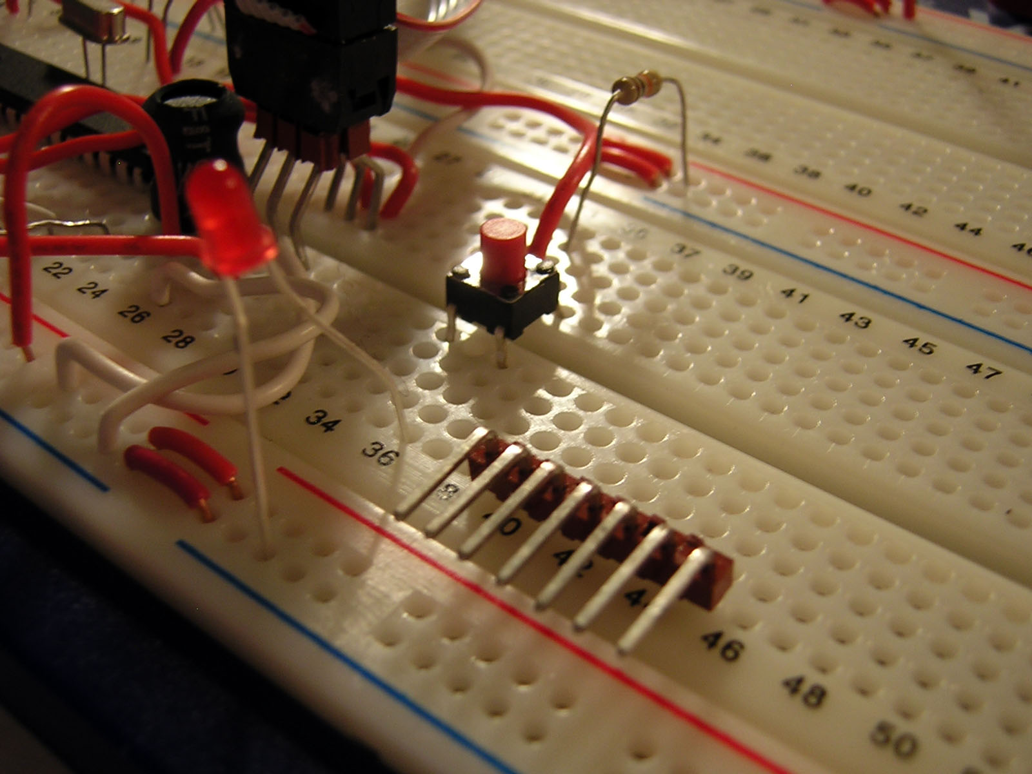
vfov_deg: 39.7
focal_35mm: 36
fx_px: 1073
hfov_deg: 51.4
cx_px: 516
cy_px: 387
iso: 100
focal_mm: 4.7
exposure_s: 1/6.4
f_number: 2.6
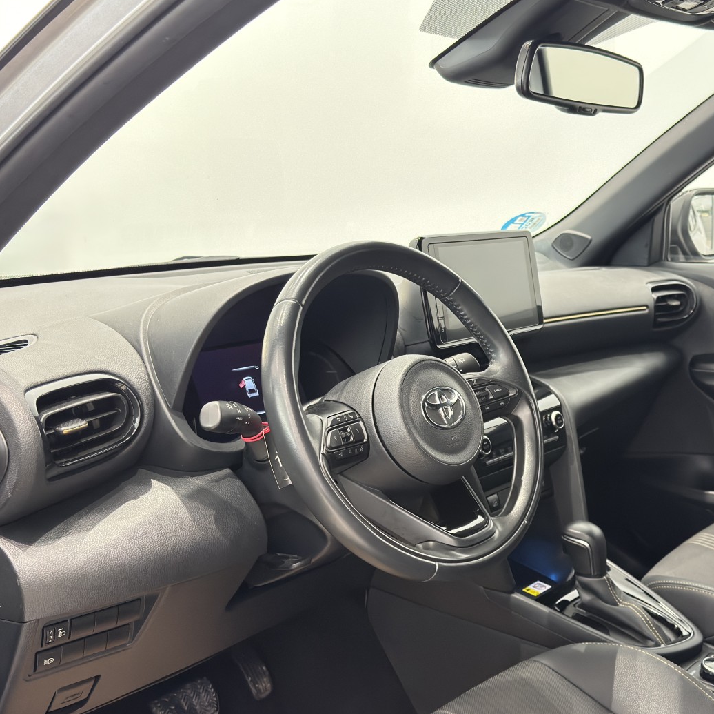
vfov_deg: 39.2
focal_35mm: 43
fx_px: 1003
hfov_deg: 38.7
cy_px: 368
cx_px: 473
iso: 250
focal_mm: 6.76
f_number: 1.78
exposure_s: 1/50
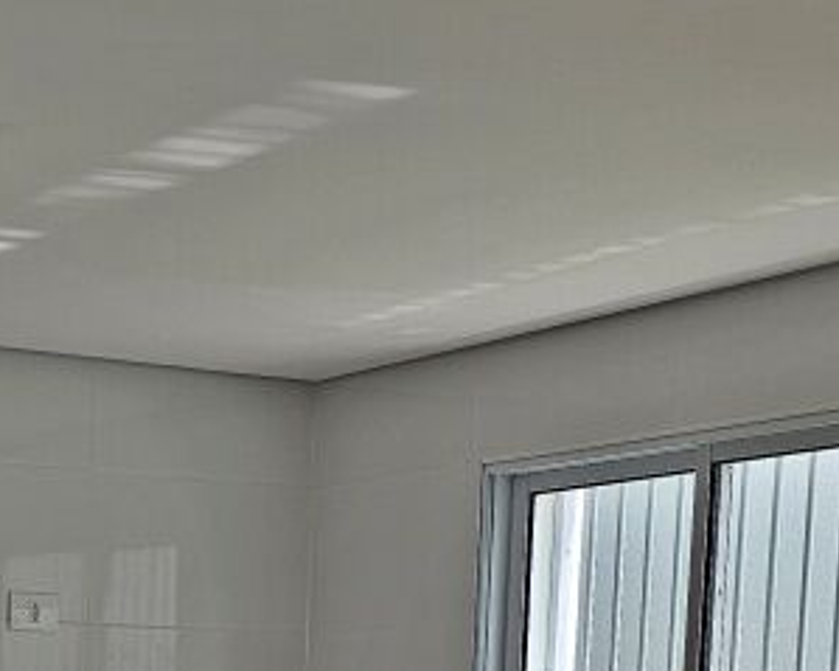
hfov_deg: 19.5
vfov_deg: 14.5
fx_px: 2383
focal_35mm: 96
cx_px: 36
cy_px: 1115
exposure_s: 1/120
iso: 25
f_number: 1.7
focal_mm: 6.3
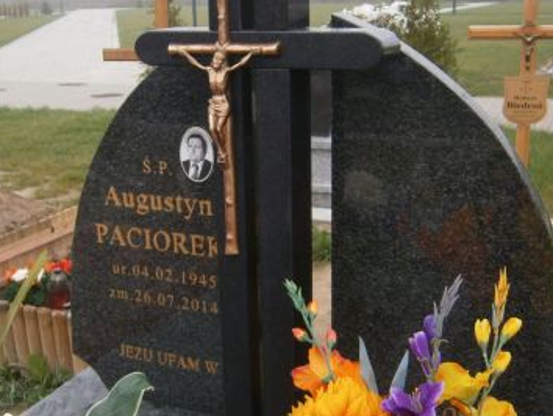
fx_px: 751
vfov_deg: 30.9
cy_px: 224
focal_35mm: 47
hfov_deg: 40.3
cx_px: 242
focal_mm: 4.7
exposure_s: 1/250
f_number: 2.8
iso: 80
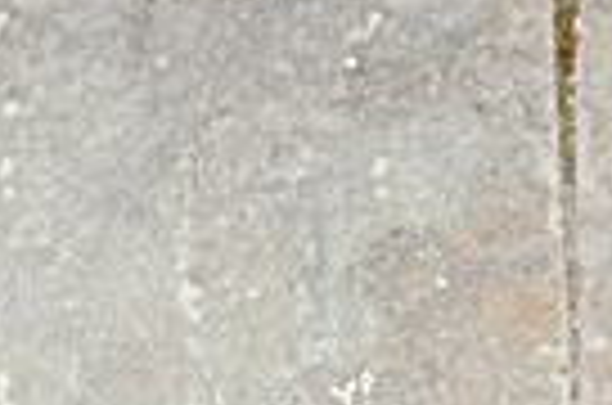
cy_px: -596
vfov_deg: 8.8
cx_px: 756
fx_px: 2357
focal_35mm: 139
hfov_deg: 14.3
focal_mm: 18
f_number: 5.6
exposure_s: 1/125
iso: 360
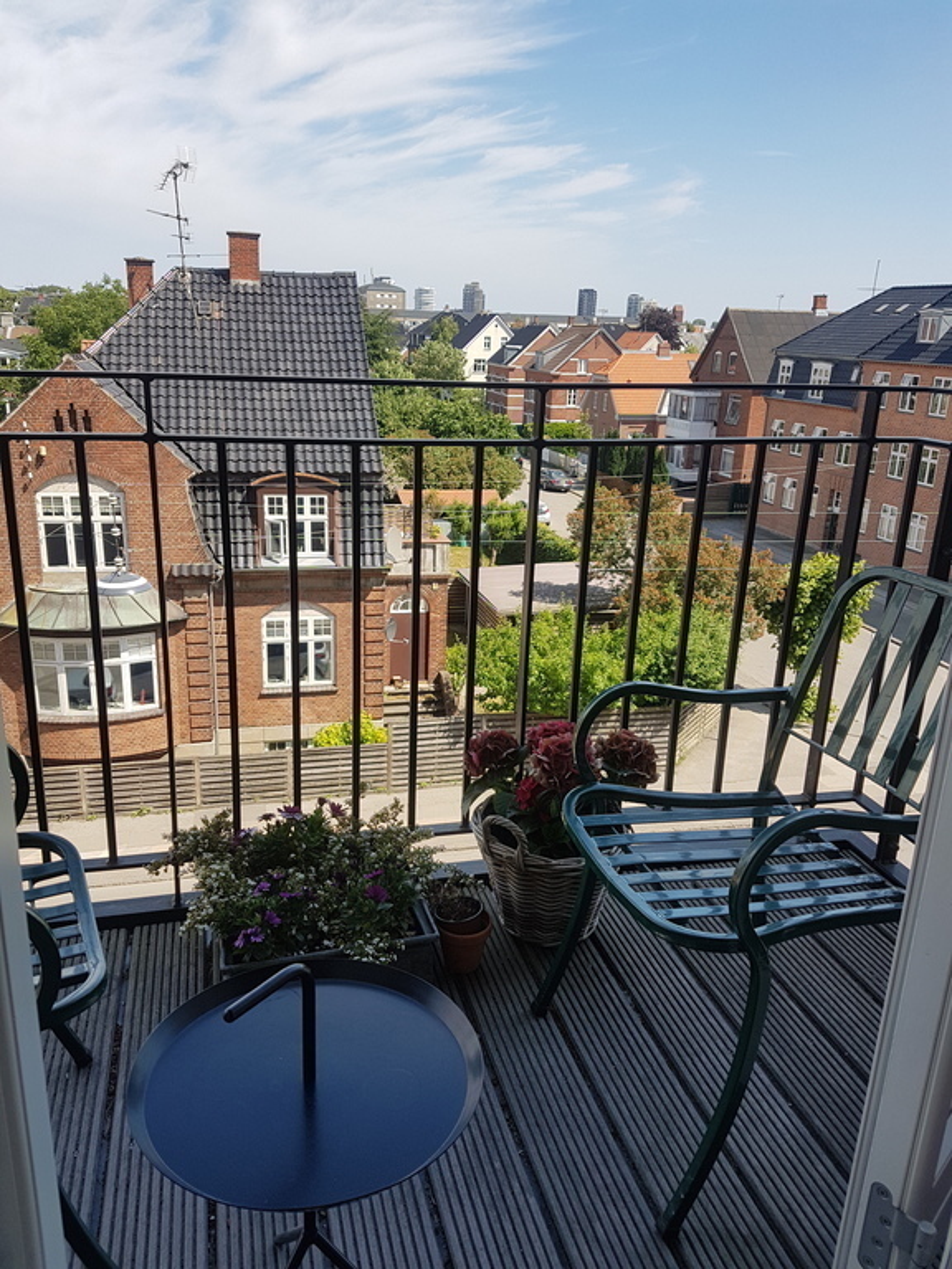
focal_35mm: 26
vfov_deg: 67.3
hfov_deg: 53.1
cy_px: 634
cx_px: 476
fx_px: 953
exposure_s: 1/1428
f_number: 1.7
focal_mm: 4.2
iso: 40
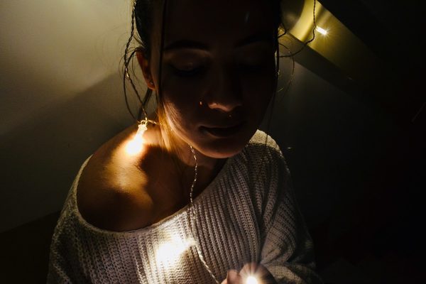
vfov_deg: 43.6
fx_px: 355
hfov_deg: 61.9
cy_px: 142
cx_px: 213
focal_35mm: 30
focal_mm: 20
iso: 800
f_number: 18
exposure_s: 1/4
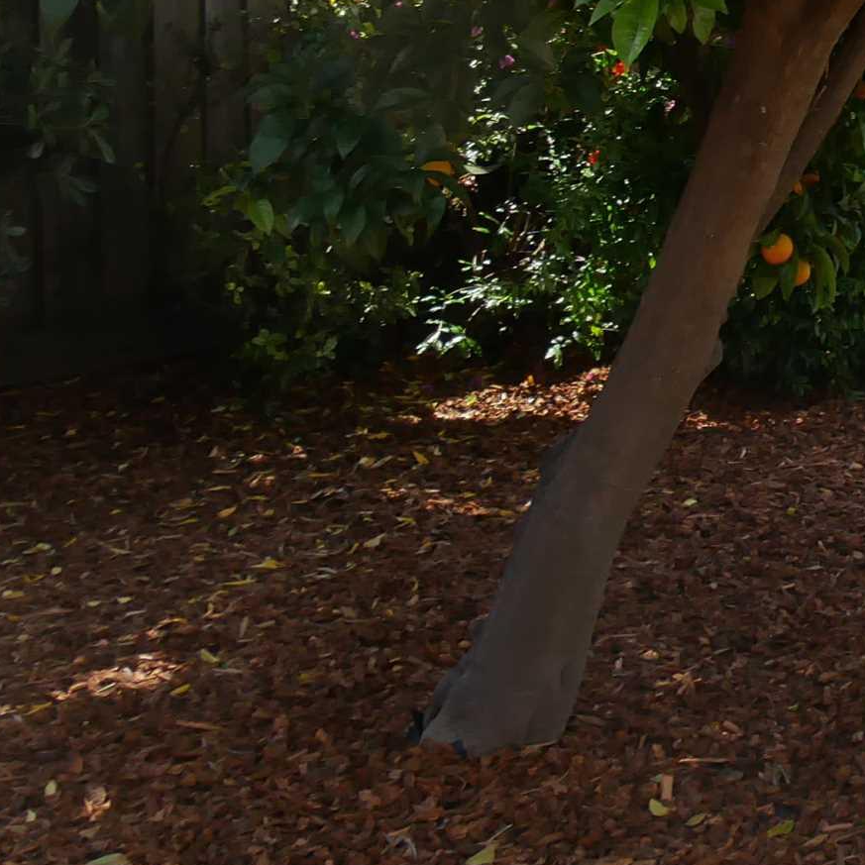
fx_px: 2460
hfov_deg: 17.5
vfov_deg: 19.0
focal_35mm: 87
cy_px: -135
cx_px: 1383
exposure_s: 1/320
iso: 200
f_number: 6.3
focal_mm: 14
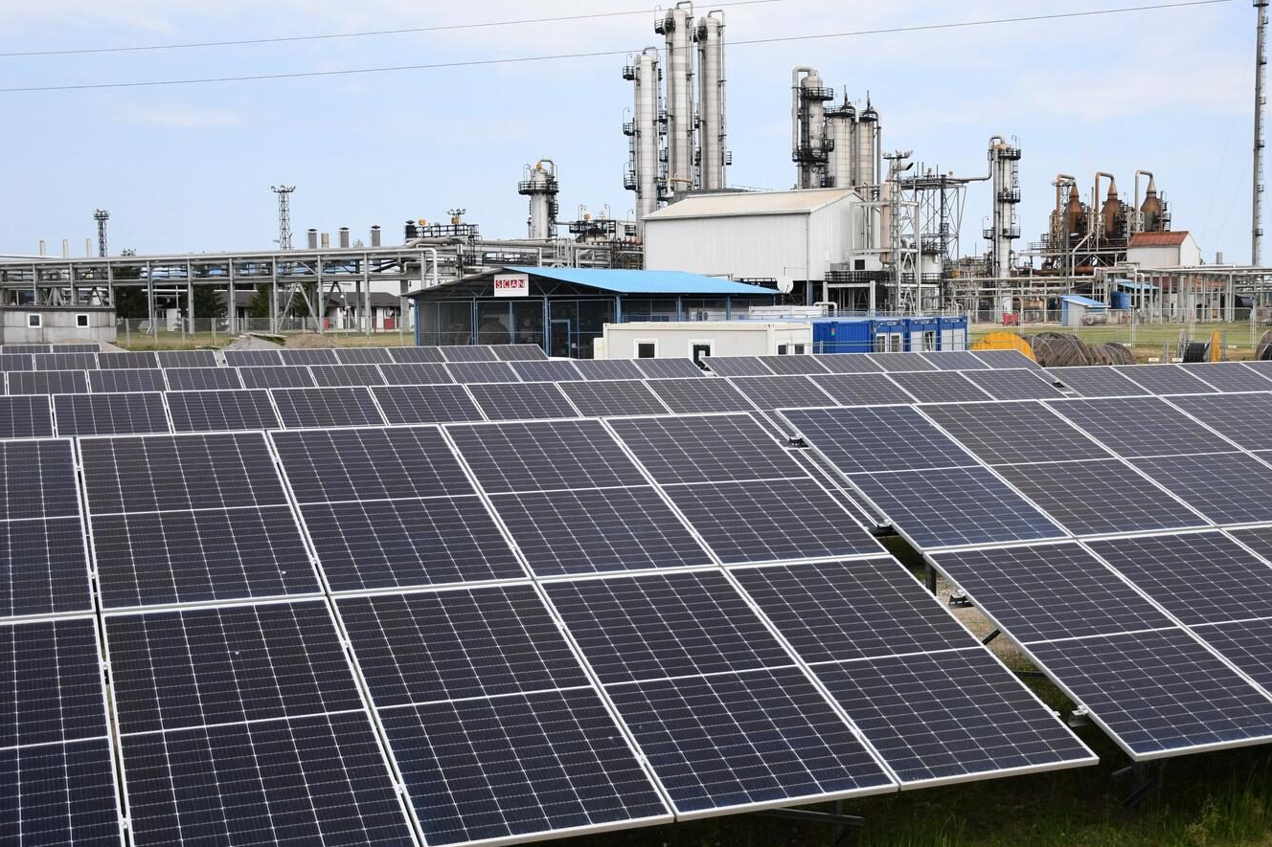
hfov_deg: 41.8
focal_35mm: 47
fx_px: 1660
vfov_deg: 28.6
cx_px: 718
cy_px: 451
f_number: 3.8
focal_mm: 26
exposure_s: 1/4000
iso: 500
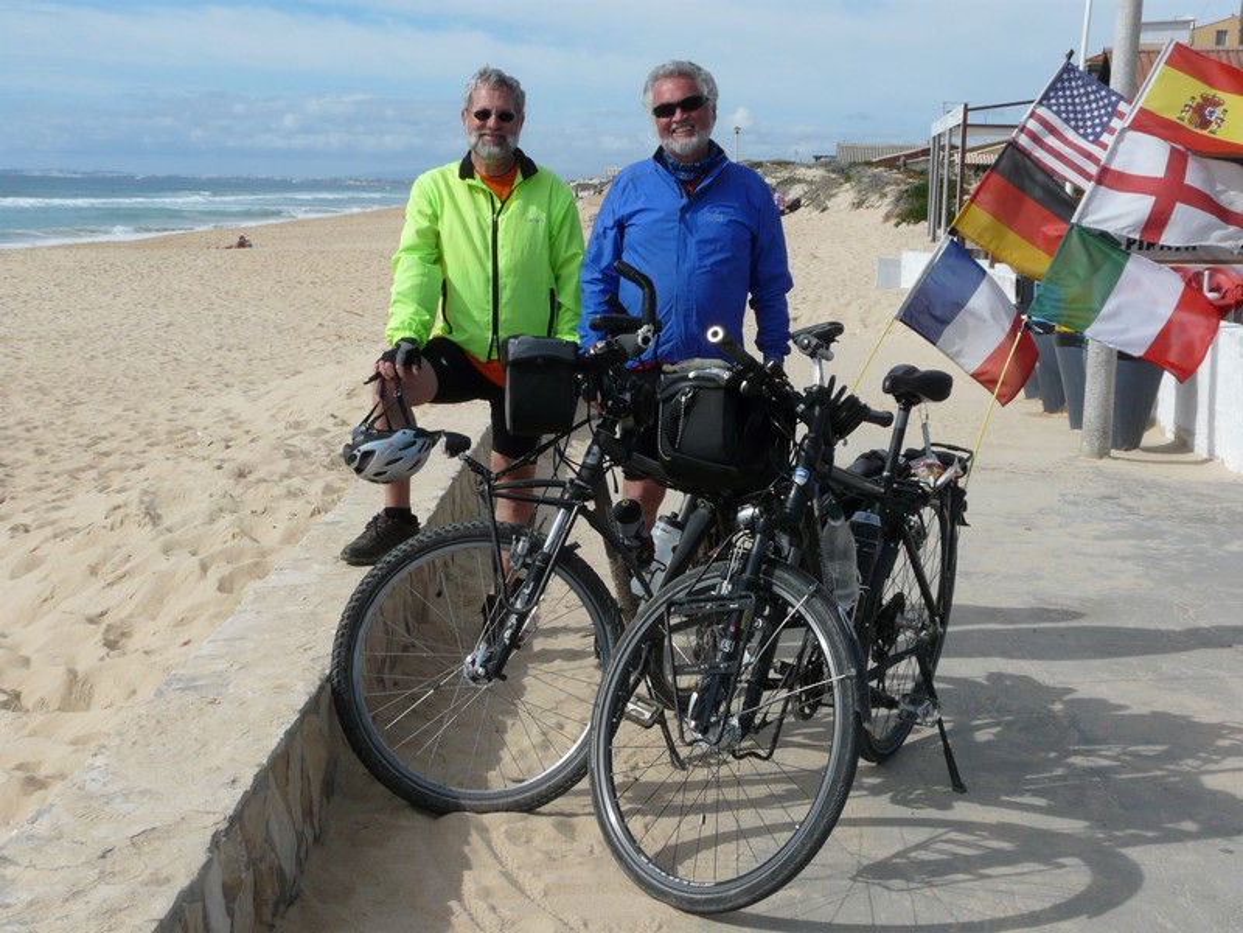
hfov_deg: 38.9
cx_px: 622
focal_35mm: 49
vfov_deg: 29.7
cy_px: 466
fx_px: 1760
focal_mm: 8.1
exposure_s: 1/500
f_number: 7.1
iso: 100
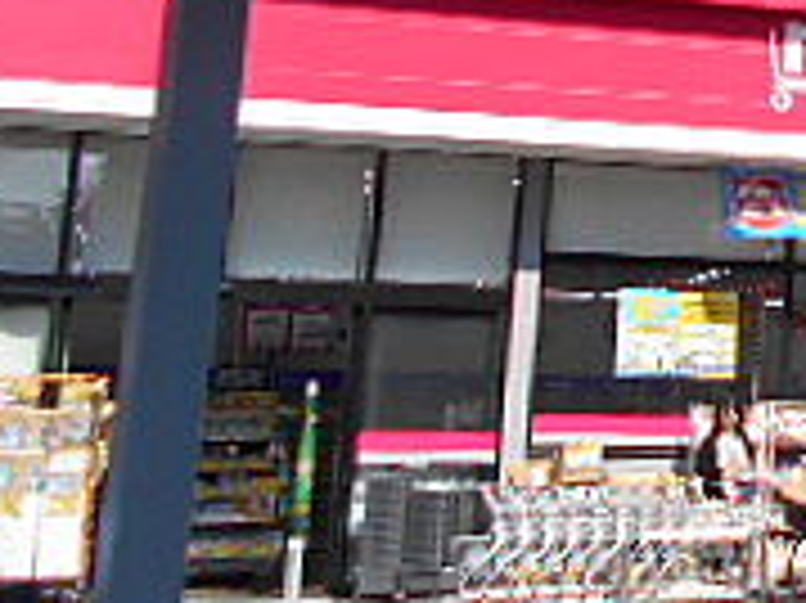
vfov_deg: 15.4
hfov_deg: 17.9
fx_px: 2164
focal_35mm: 93
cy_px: -104
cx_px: 1337
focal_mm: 4.6
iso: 80
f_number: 3.2
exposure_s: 1/640
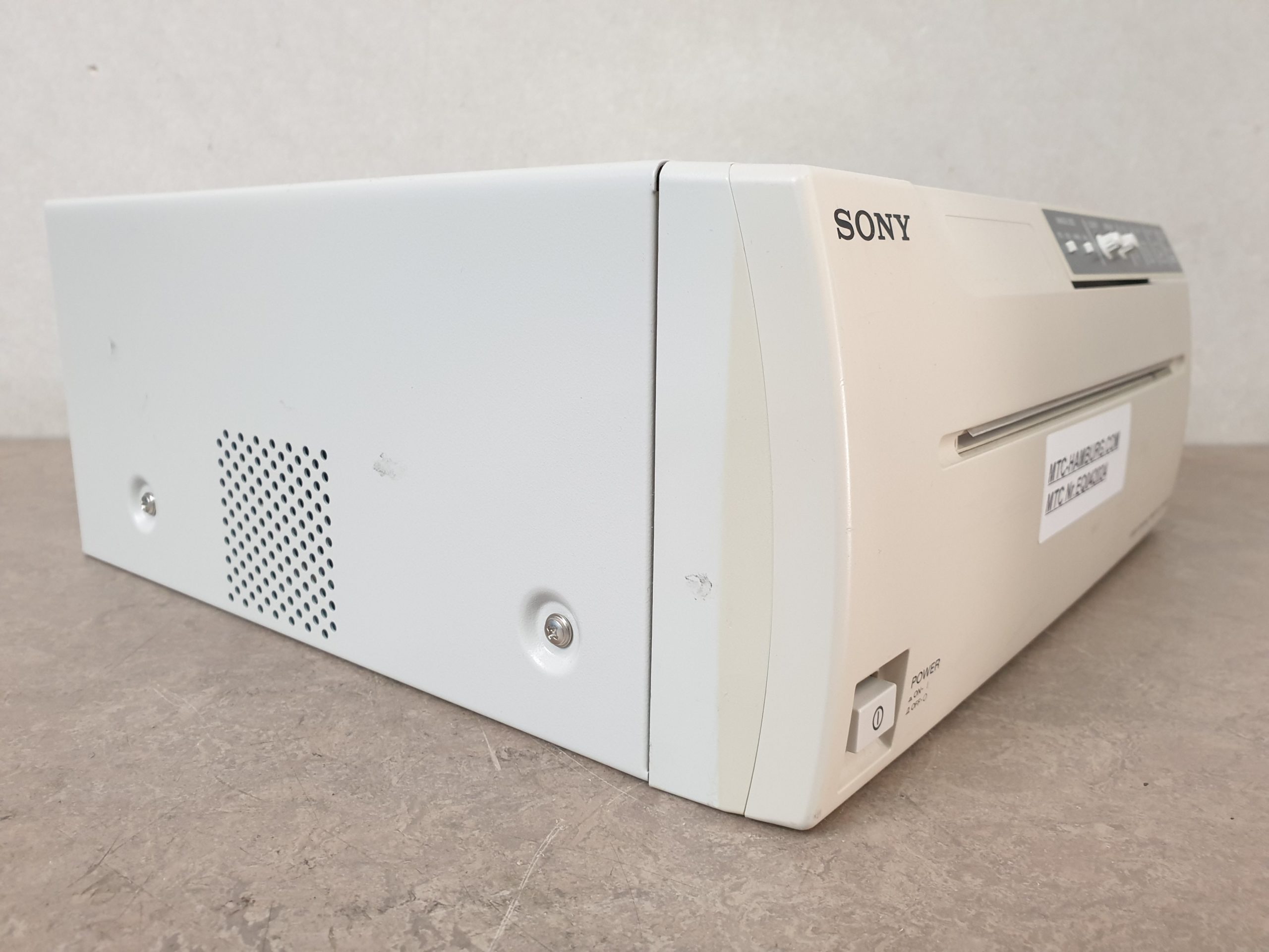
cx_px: 634
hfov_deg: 67.3
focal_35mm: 26
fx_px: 953
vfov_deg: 53.1
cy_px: 476
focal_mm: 4.3
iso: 250
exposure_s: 1/33
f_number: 2.4
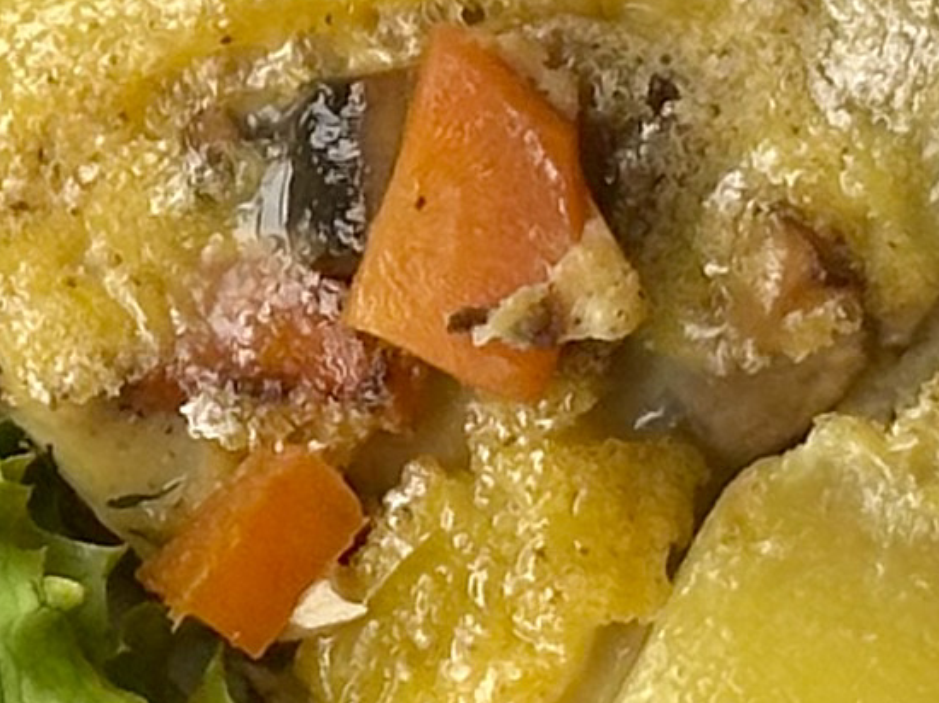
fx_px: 9544
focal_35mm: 352
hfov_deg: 5.6
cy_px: 1189
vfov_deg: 4.2
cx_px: 38
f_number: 1.78
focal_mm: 6.86
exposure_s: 1/93
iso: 80
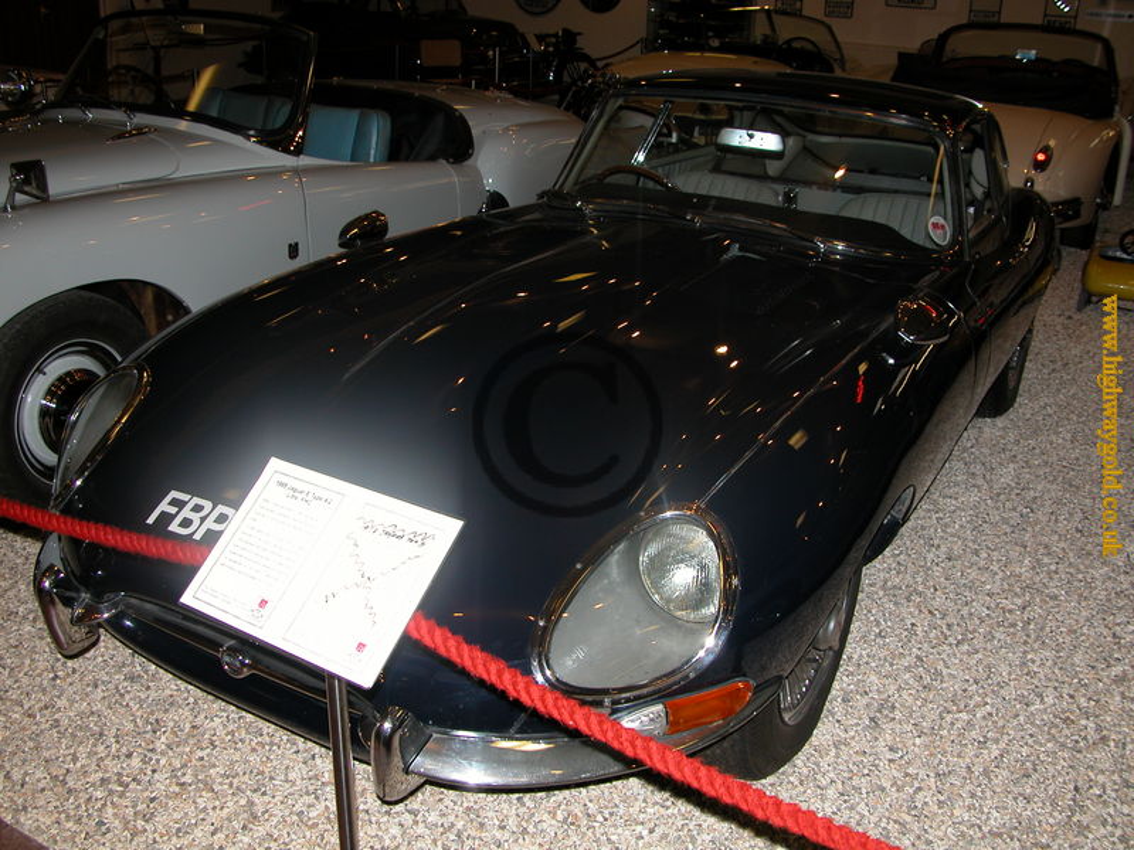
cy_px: 425
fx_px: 1147
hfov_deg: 52.6
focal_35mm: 35
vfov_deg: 40.7
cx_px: 567
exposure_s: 1/60
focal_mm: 8.9
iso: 100
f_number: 2.8
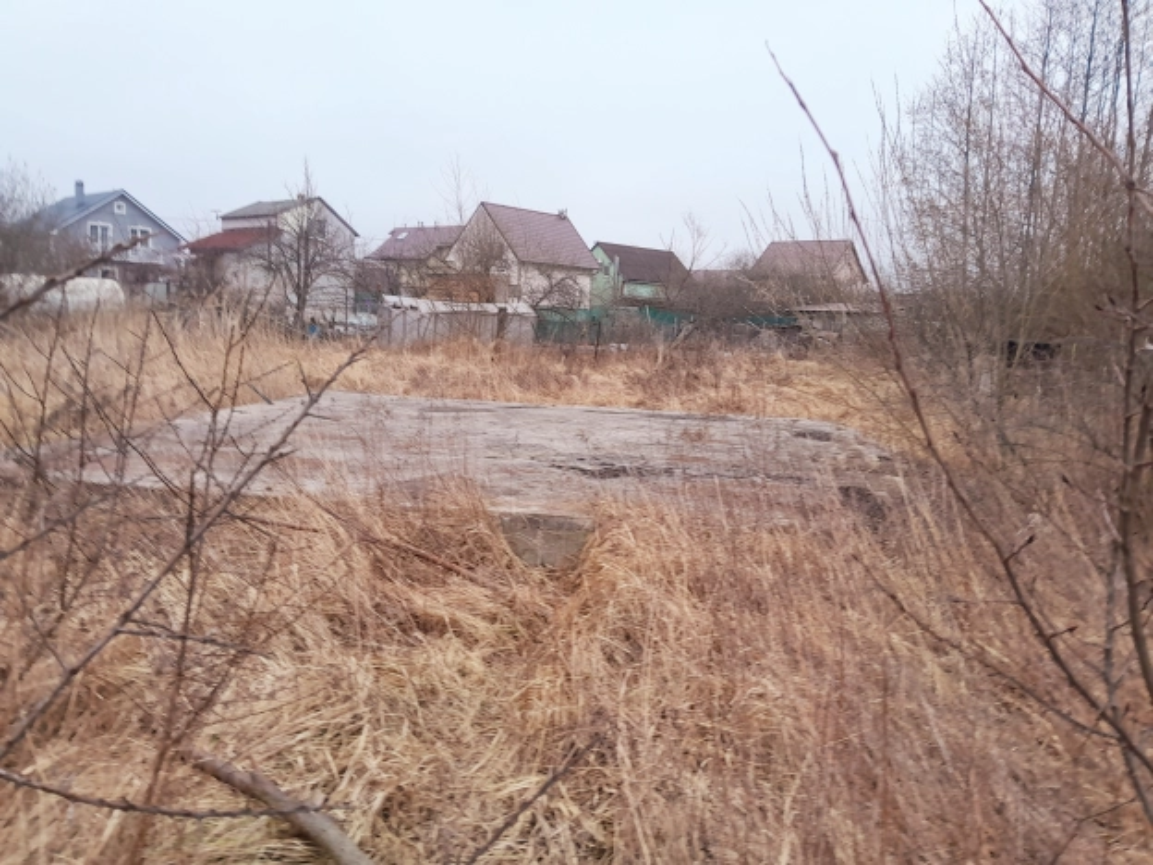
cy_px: 432
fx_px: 866
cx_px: 576
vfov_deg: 53.1
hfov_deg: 67.3
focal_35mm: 26
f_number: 1.8
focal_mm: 3.98
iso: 40
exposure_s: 1/33
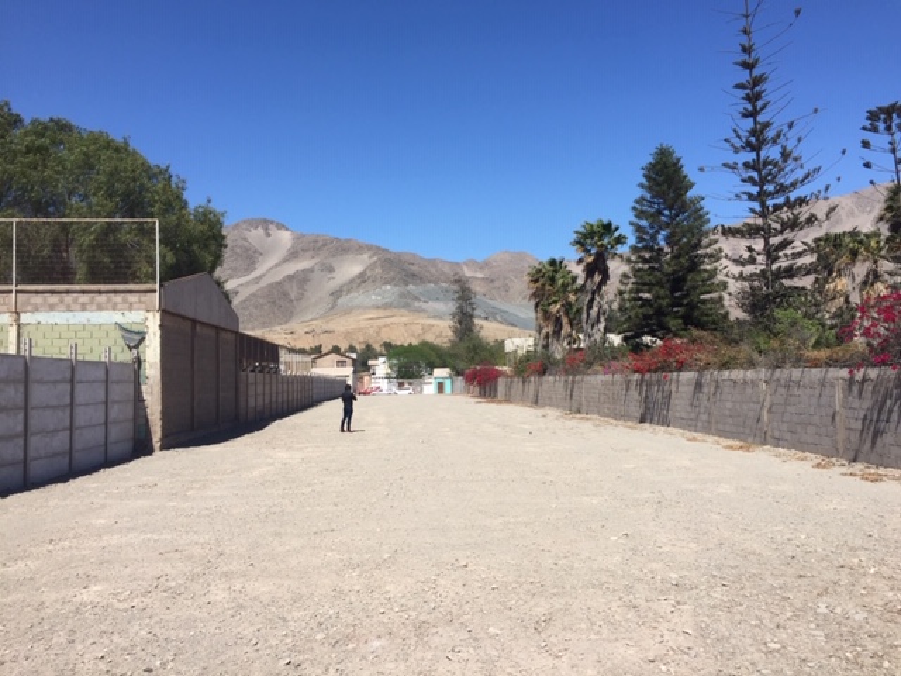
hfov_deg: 61.7
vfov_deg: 48.2
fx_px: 755
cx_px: 450
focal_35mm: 29
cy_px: 338
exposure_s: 1/2475
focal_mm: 4.15
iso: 32
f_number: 2.2
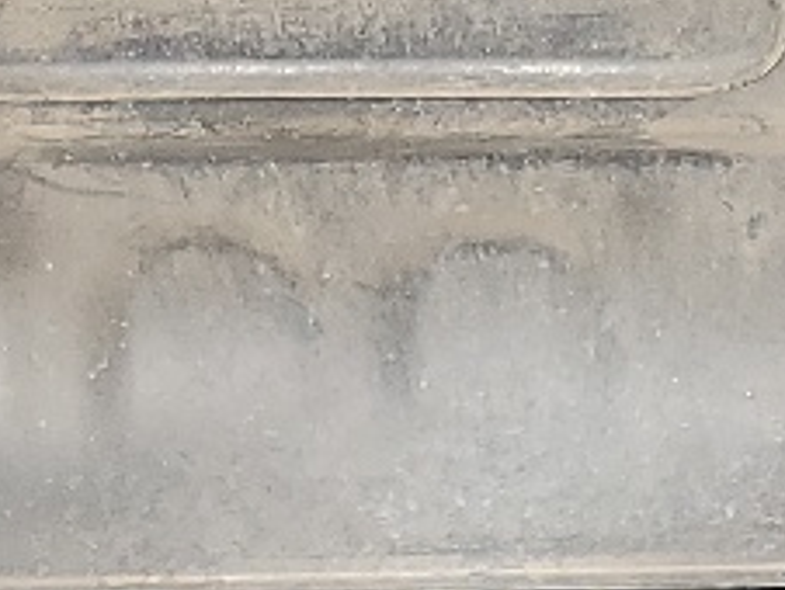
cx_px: 247
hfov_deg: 10.7
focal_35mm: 184
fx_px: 4177
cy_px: -219
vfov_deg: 8.0
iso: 50
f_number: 1.5
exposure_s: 1/1667
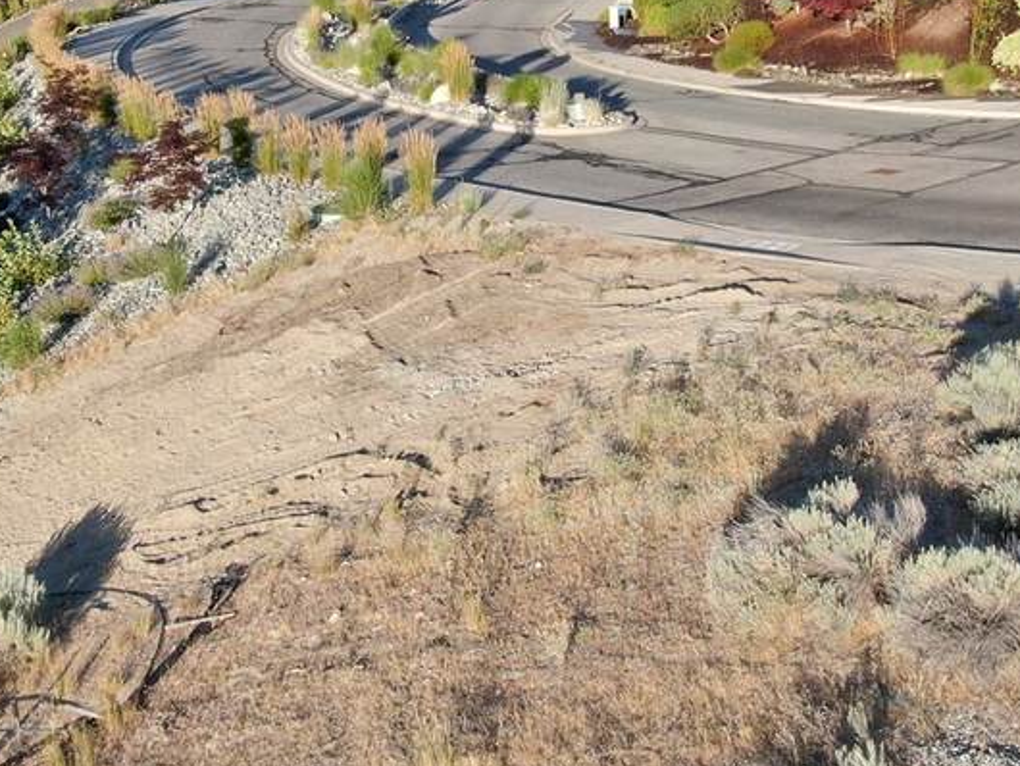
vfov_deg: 20.8
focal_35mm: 70
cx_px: 525
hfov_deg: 27.8
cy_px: 160
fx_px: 2064
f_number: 3
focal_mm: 5.11
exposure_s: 1/500
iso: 100
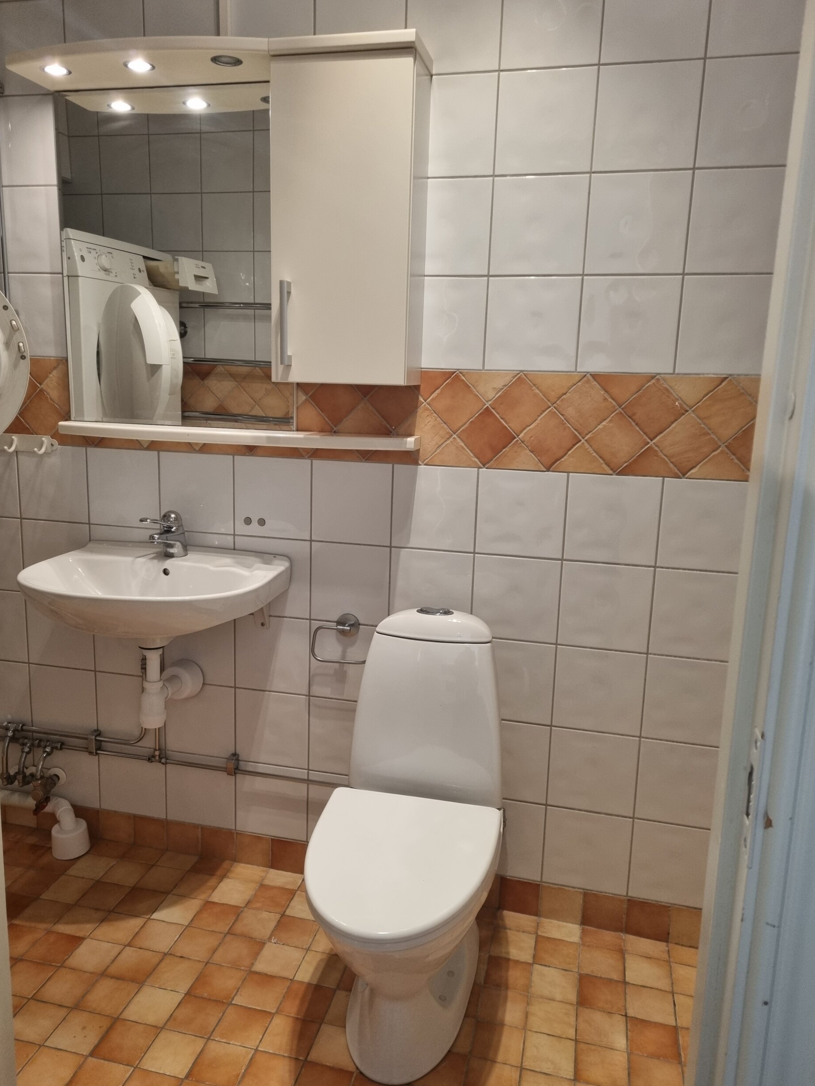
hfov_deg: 51.3
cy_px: 539
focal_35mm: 27
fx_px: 848
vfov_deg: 65.3
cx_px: 392
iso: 250
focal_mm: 5.4
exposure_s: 1/50
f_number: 1.8
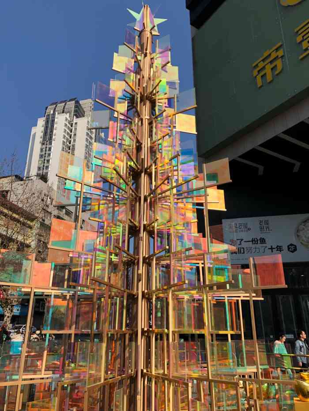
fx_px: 333
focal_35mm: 28
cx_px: 154
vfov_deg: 63.4
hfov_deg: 49.8
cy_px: 206
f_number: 1.8
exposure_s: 1/2288
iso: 20
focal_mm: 4
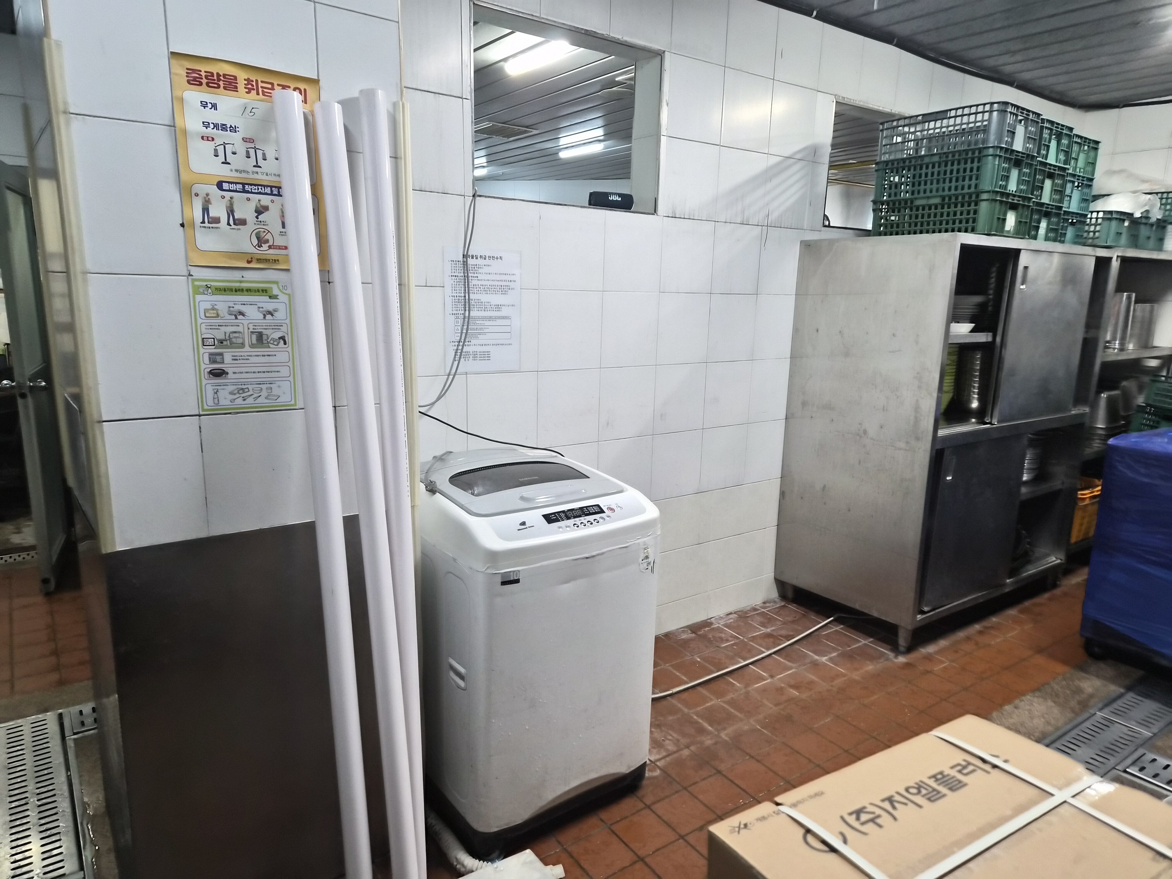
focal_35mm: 23
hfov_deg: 73.9
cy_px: 440
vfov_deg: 58.9
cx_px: 586
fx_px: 779
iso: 320
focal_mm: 5.4
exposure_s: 1/120
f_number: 1.8
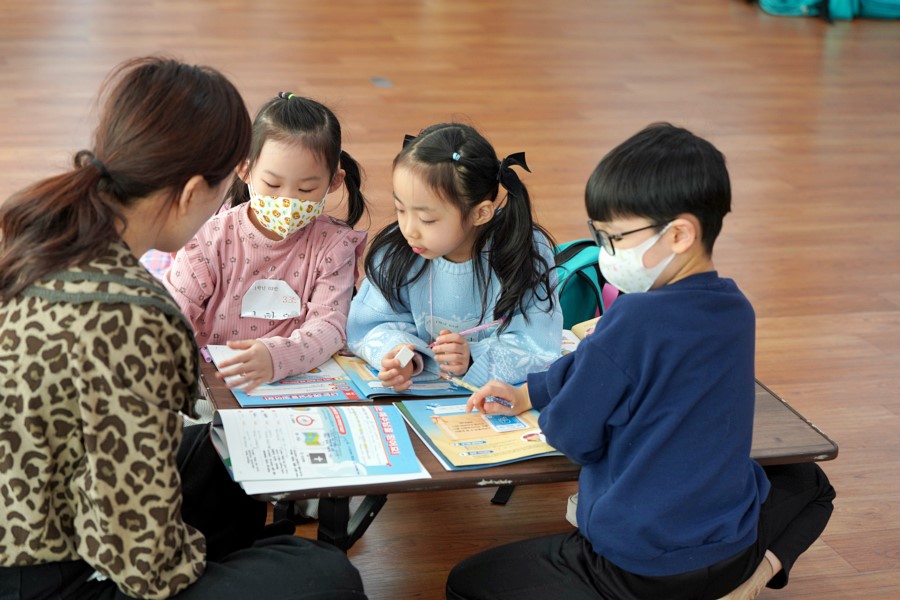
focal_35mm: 70
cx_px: 450
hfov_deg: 28.8
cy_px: 300
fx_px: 1750
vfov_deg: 19.5
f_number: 4
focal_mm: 70
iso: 640
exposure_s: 1/160
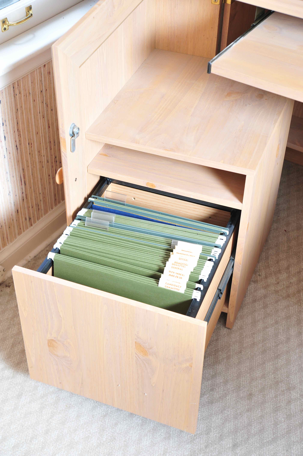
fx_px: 695
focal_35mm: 55
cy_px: 228
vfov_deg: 36.3
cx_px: 152
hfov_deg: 24.6
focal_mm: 55
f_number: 6.3
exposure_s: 1/160
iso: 500
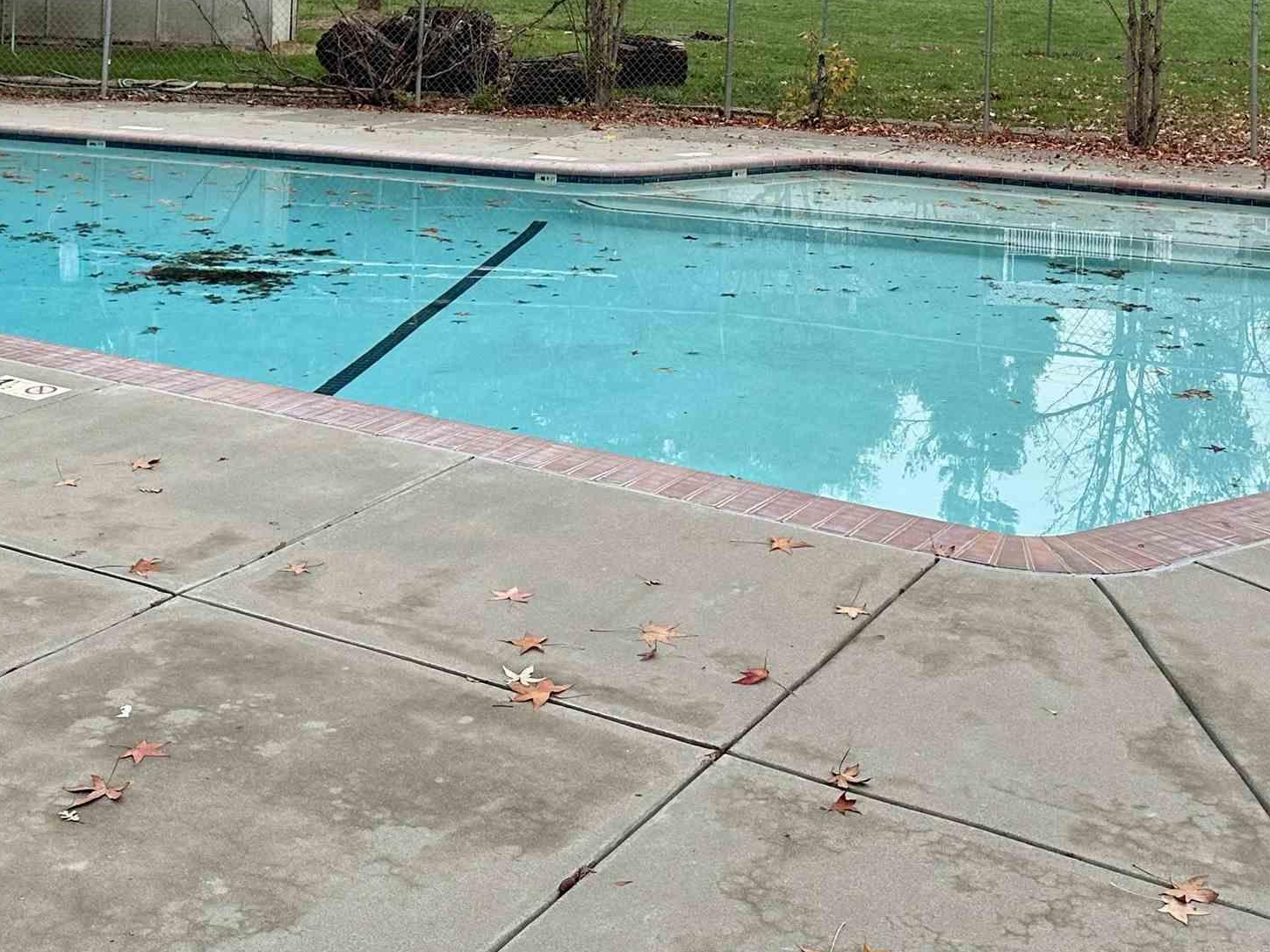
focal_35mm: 51
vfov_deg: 26.8
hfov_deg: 37.4
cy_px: -25
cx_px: 540
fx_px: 1871
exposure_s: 1/2110
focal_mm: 6.86
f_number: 1.78
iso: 80
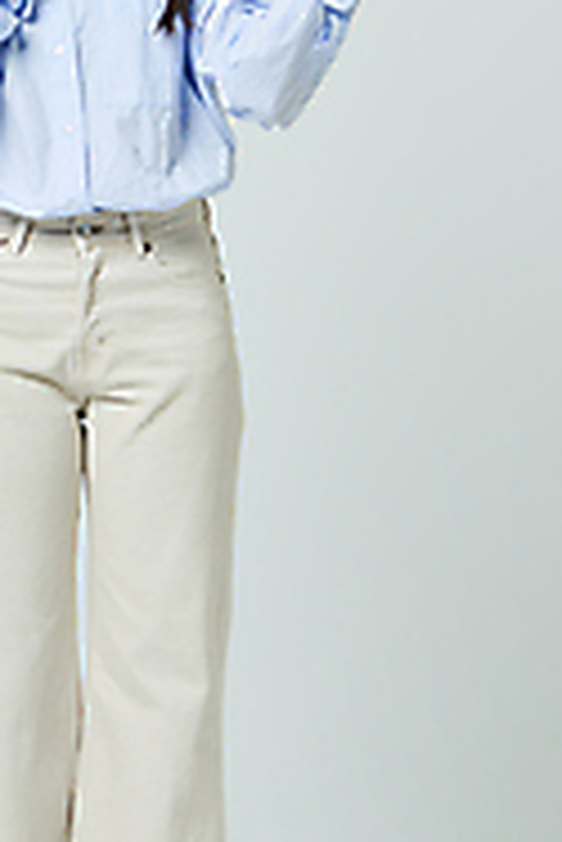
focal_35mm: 150
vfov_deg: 13.7
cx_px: 74
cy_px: 306
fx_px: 3506
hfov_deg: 9.1
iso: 100
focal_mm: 70
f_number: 11
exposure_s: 1/125
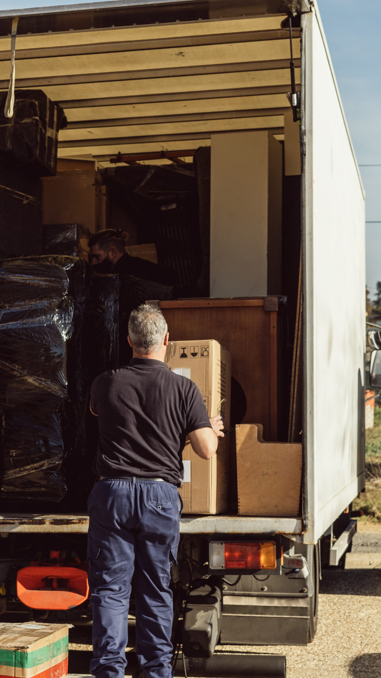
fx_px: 1487
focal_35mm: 83
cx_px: 133
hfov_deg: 14.6
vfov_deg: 25.7
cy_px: 339
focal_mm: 35
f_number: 4
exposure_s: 1/640
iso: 100
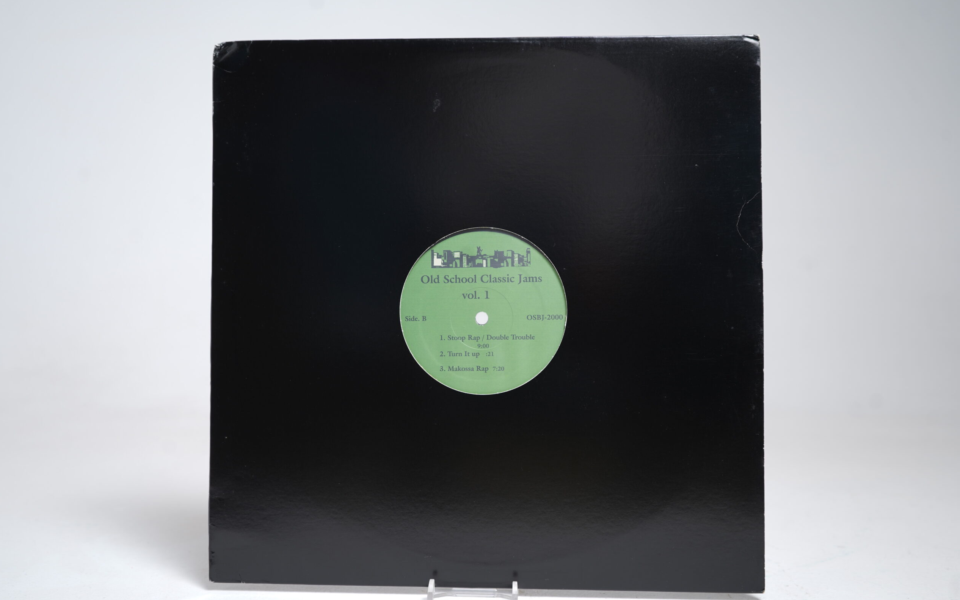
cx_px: 481
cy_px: 316
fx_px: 890
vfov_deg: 37.3
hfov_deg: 56.7
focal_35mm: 34
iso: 64
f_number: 5
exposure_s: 1/5
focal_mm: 33
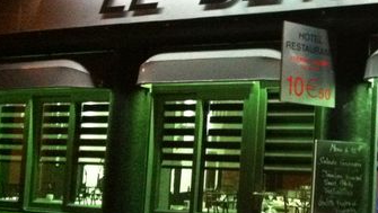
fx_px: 913
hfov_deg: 22.2
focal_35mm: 91
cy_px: 79
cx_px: 410
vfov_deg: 13.3
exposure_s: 1/15
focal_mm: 3.85
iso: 1000
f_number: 2.8
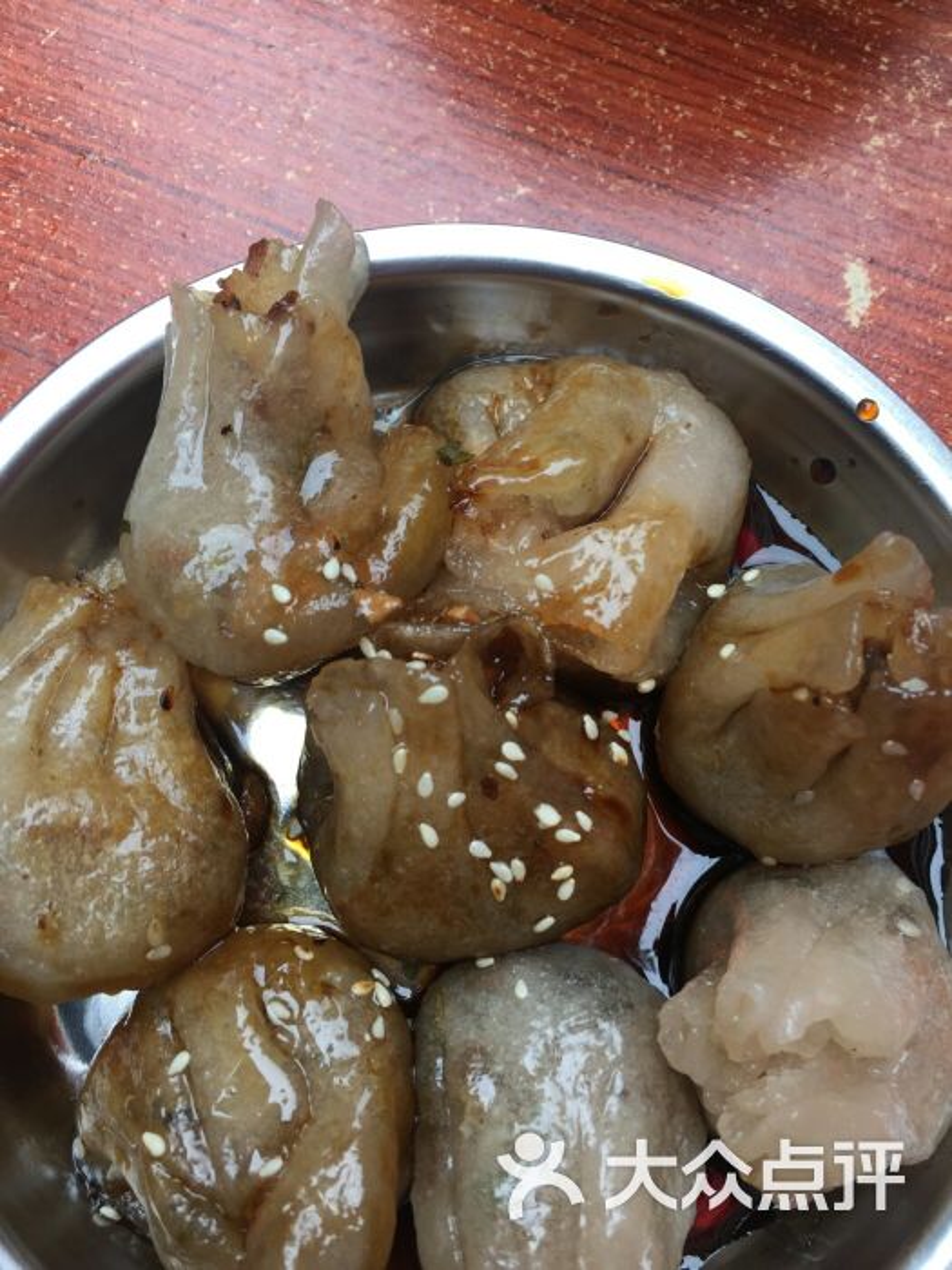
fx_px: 1063
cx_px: 476
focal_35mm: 29
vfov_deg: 61.7
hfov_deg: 48.2
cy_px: 635
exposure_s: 1/172
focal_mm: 4.15
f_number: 2.2
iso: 32
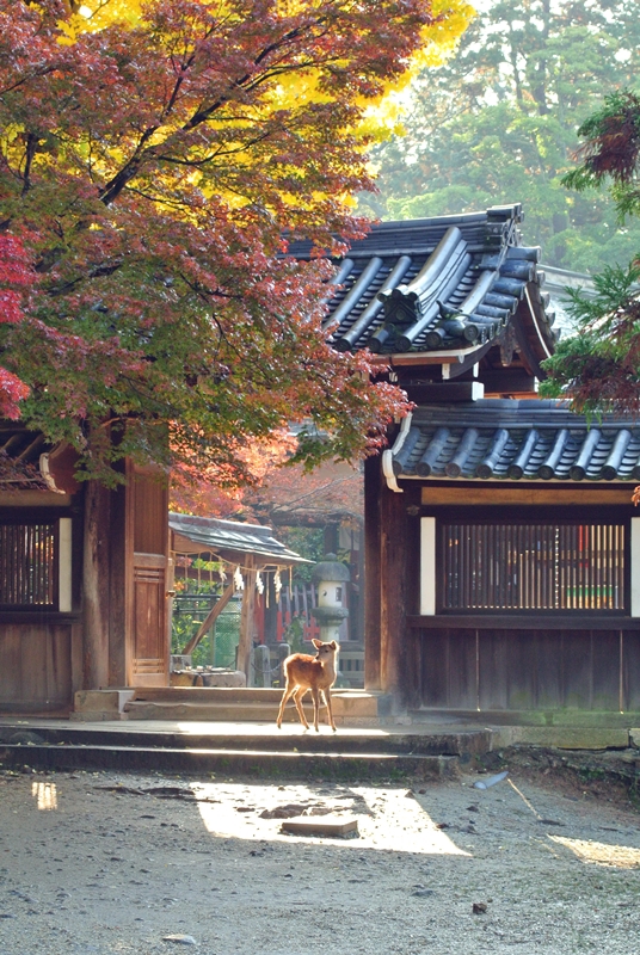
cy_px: 478
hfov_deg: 11.7
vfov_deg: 17.3
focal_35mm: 118
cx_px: 320
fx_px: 3136
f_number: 8
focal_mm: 44
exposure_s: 1/60
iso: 360
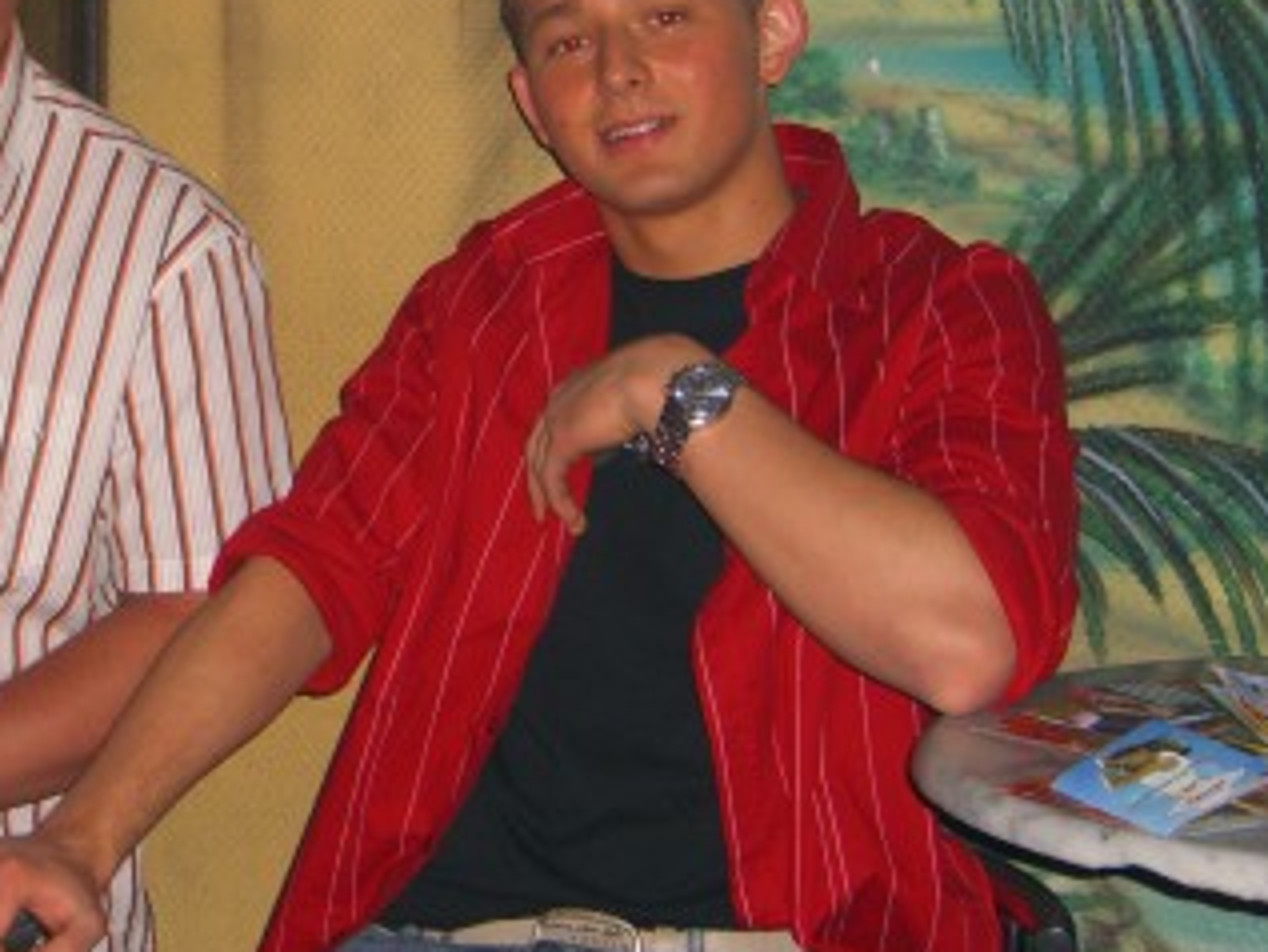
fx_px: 3188
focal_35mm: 87
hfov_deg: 22.0
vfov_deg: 16.9
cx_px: 160
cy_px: 268
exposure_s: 1/60
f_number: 3.1
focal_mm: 9.5
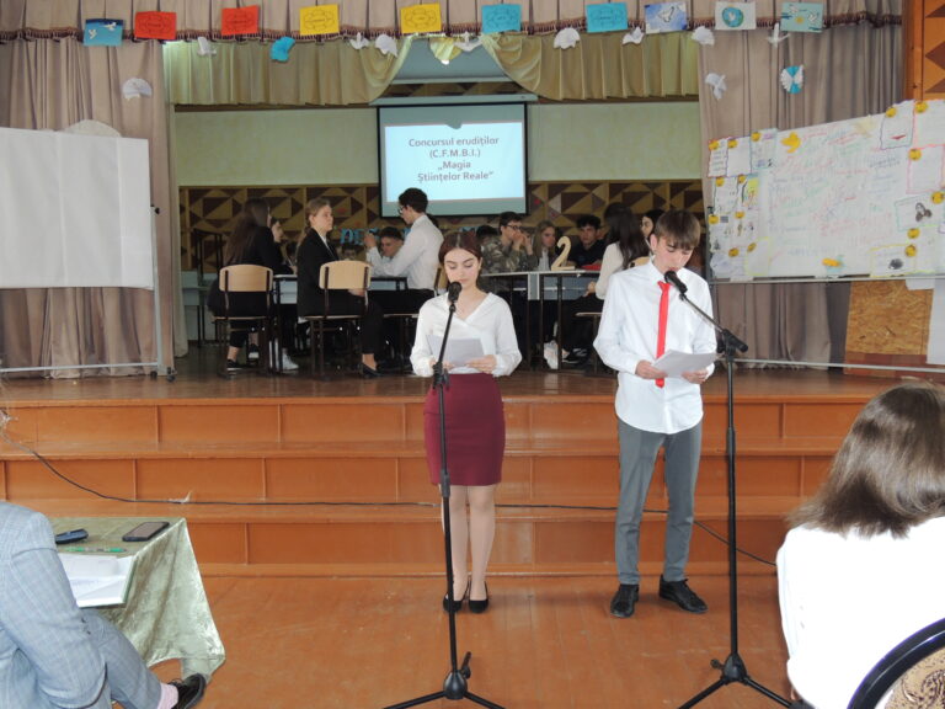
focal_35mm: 30
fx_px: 819
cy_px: 354
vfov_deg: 46.8
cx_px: 472
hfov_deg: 60.0
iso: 200
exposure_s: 1/30
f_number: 3.1
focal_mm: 5.3
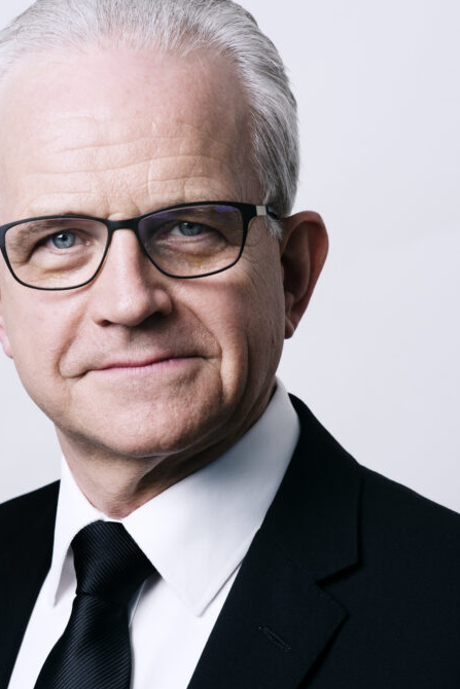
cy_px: 386
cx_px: 199
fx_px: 2490
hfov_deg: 10.6
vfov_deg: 15.8
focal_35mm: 130
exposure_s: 1/100
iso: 100
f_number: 7.1
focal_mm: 85
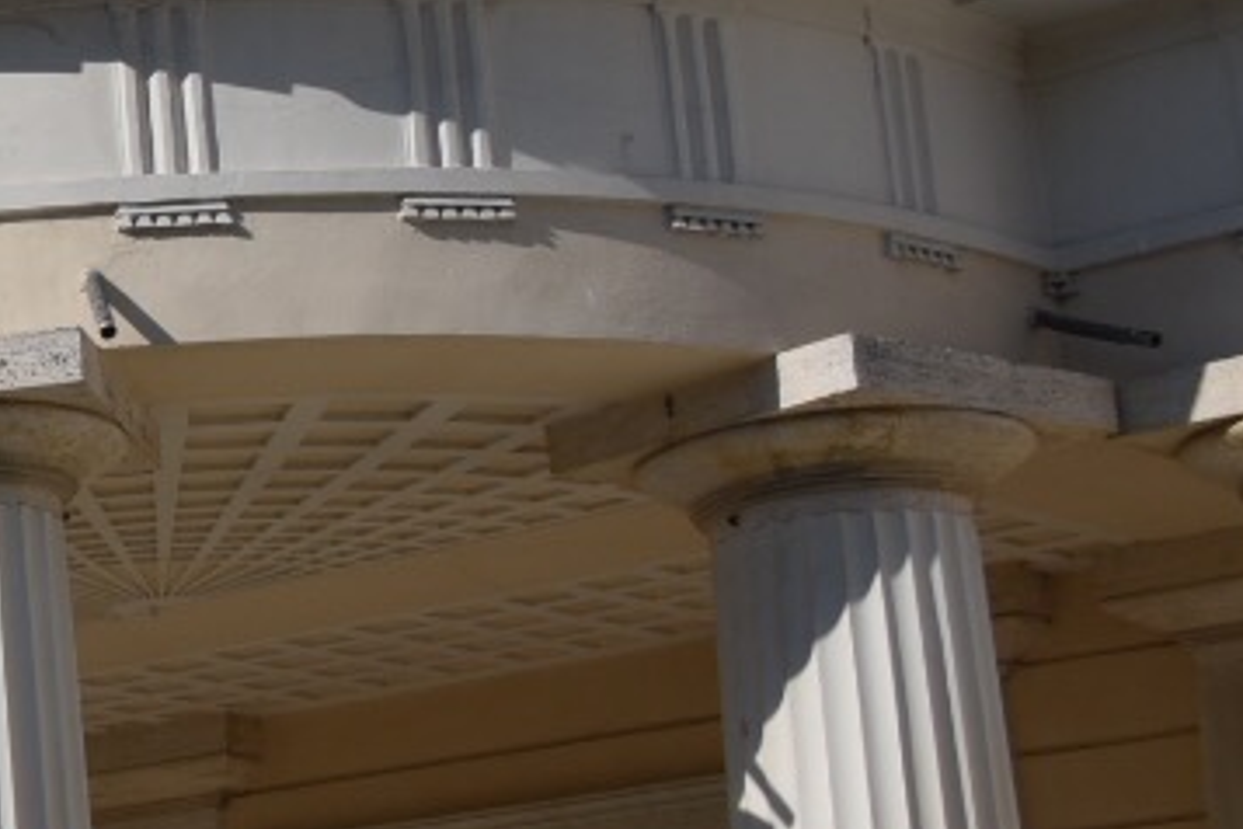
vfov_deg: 10.8
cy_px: 310
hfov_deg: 13.1
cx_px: -1532
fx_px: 4385
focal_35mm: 127
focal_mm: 28
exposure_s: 1/125
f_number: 14
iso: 63
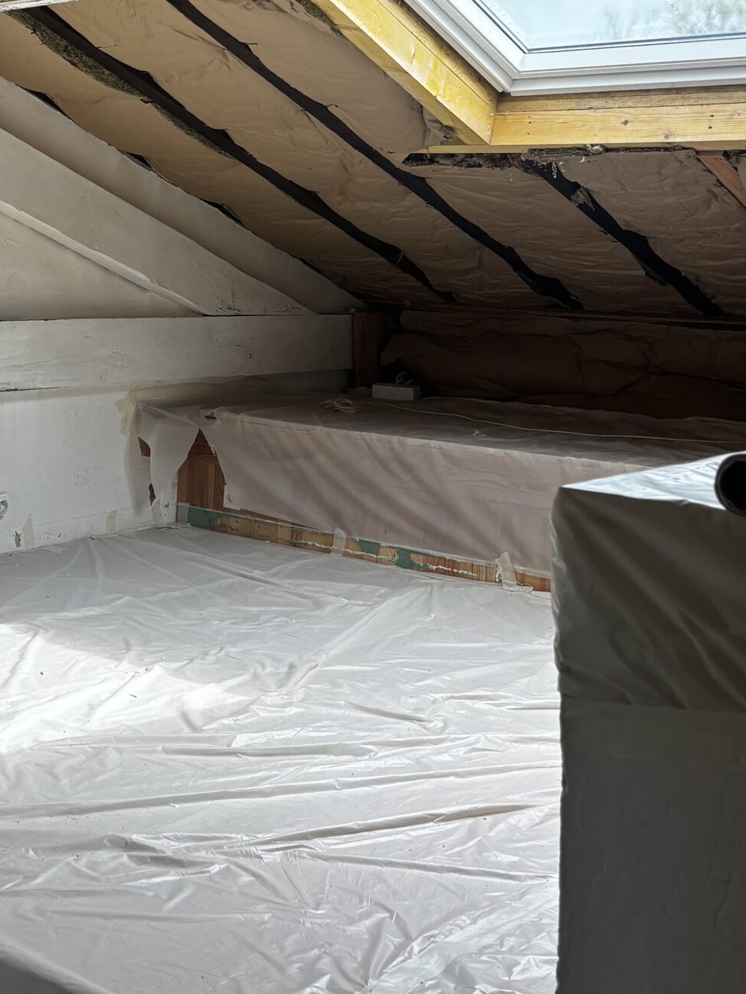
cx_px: 87
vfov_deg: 36.1
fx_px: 1465
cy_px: 183
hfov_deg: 27.6
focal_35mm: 51
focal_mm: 5.96
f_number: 1.6
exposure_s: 1/207
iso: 50
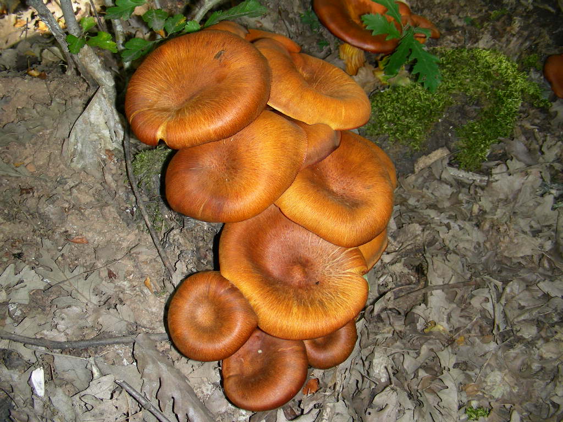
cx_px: 282
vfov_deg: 37.7
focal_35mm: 38
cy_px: 211
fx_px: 618
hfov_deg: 49.0
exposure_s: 1/60.1
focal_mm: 6.3
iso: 50
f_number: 3.5
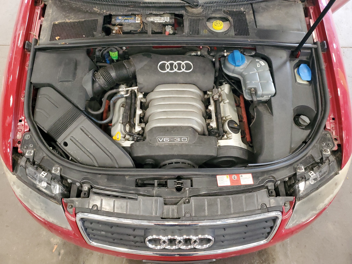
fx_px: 264
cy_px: 132
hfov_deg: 67.3
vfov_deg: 53.1
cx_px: 176
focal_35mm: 26
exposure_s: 1/60.2
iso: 422
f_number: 1.5
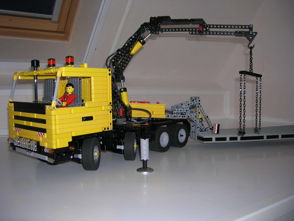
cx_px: 147
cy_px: 110
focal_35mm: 34
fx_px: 289
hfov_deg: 54.0
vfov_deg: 41.8
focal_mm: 5.7
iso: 50
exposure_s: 1/60.1
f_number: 2.9
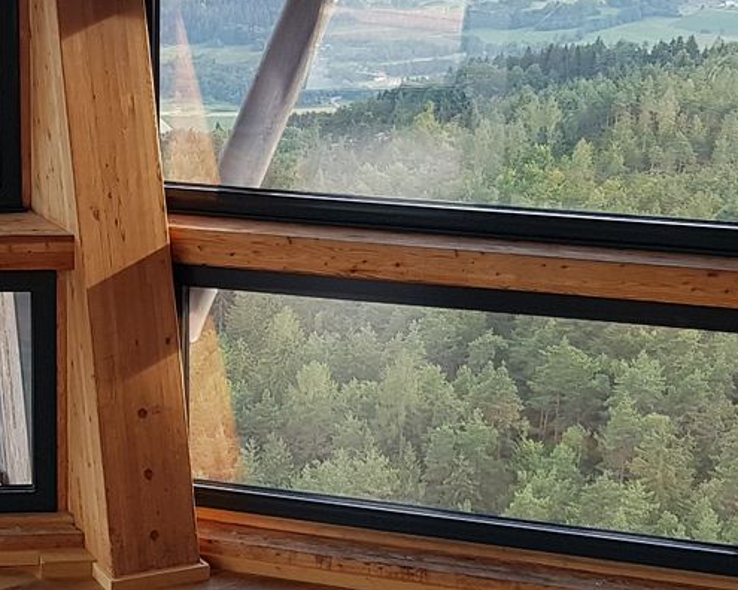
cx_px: 45
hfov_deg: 22.6
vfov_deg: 18.7
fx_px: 1791
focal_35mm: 82
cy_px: 210
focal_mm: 4.2
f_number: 1.7
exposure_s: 1/140
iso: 50
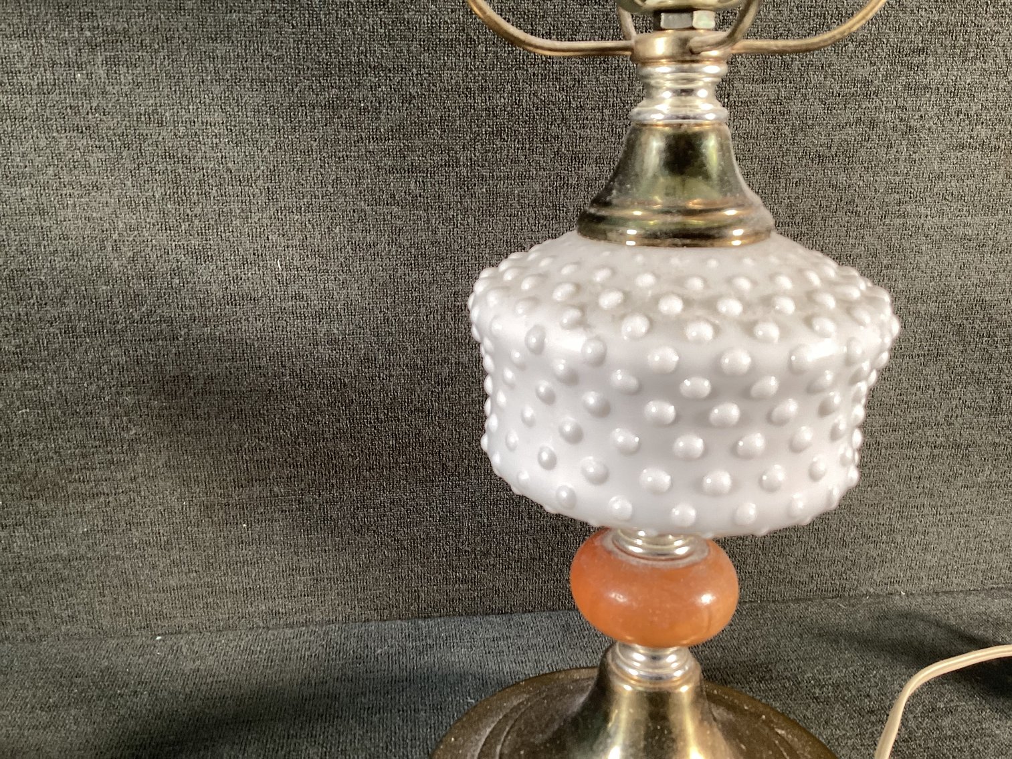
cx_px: 506
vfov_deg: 45.4
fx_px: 906
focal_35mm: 31
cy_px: 380
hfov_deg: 58.3
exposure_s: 1/60
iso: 100
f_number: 2.4
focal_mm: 3.3
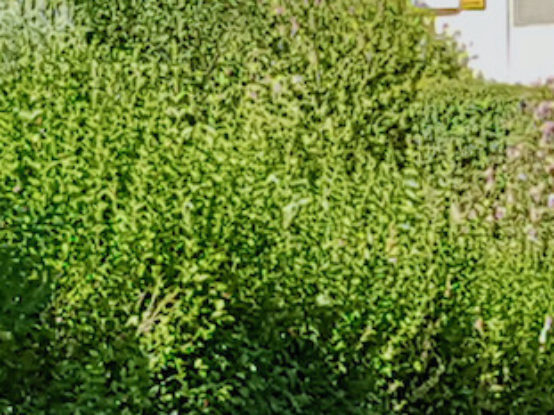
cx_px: 623
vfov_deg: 17.6
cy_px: 82
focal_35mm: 83
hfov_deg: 22.2
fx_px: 1328
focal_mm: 4.2
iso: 40
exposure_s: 1/1628
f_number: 1.7
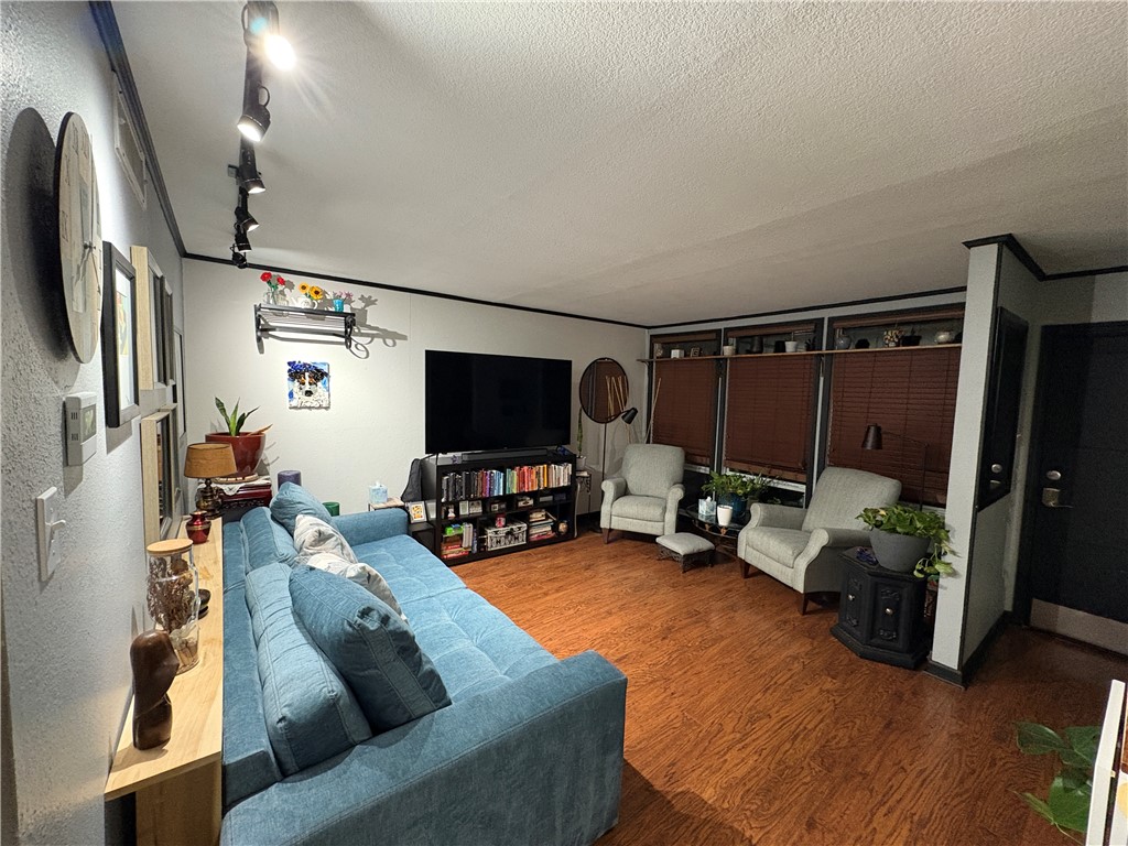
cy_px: 423
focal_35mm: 14
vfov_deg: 85.7
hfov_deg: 102.1
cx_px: 564
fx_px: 456
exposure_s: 1/60
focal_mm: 2.22
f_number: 2.2
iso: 640
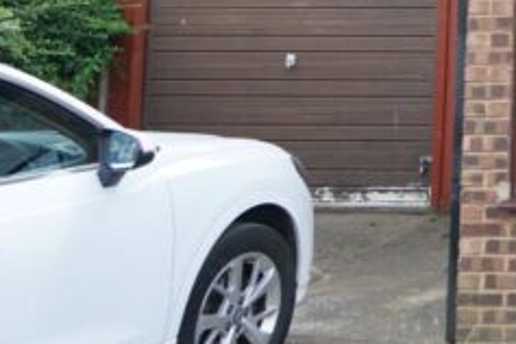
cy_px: -156
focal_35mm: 81
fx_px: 1161
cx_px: 943
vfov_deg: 15.7
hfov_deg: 18.9
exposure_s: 1/640
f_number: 4
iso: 400
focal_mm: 16
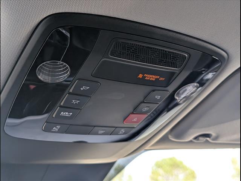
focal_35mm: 49
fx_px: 341
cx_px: 120
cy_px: 90
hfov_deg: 38.9
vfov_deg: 29.7
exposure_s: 1/833
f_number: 1.68
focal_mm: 6.9
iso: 200
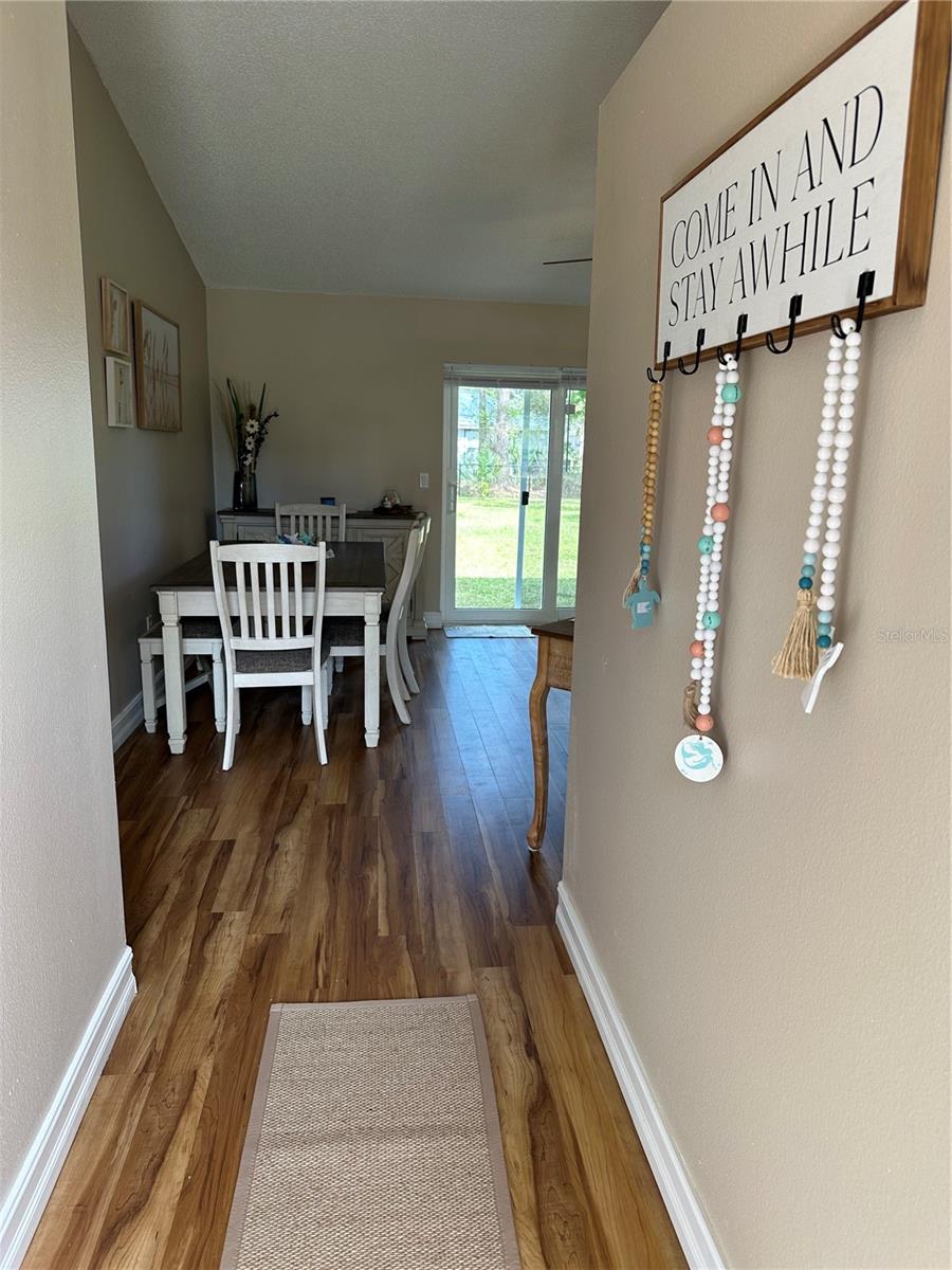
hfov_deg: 56.8
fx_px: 880
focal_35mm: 24
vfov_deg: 71.6
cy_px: 635
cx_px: 476
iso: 64
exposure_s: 1/120
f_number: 1.78
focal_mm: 6.86
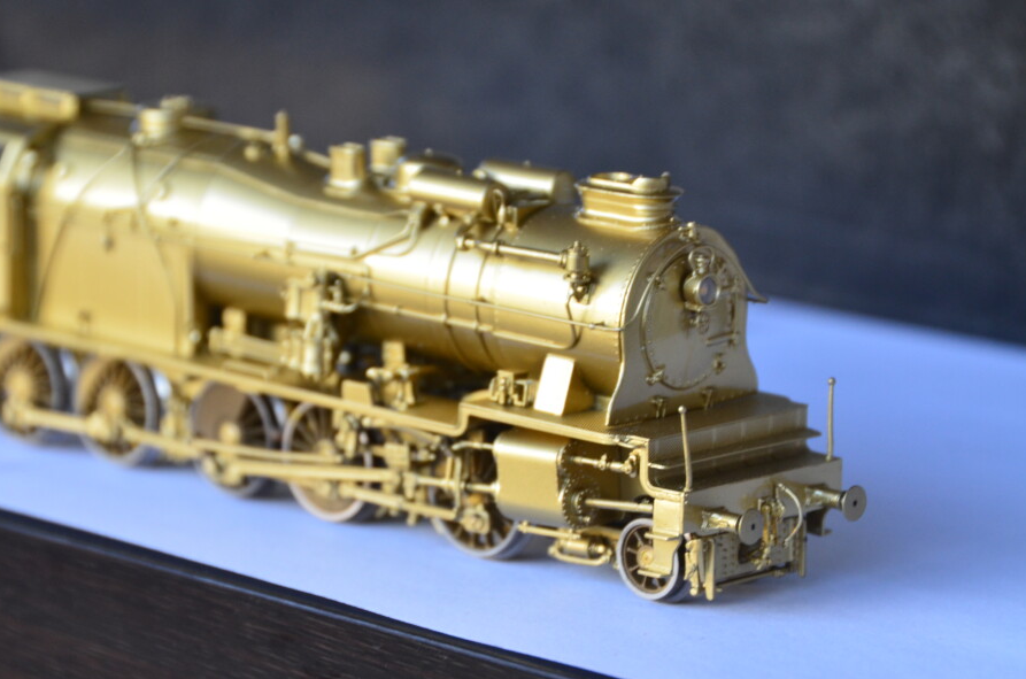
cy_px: 362
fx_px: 5134
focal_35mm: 181
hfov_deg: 11.4
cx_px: 454
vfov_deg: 7.6
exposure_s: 1/40
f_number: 7.1
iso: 800
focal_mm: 105
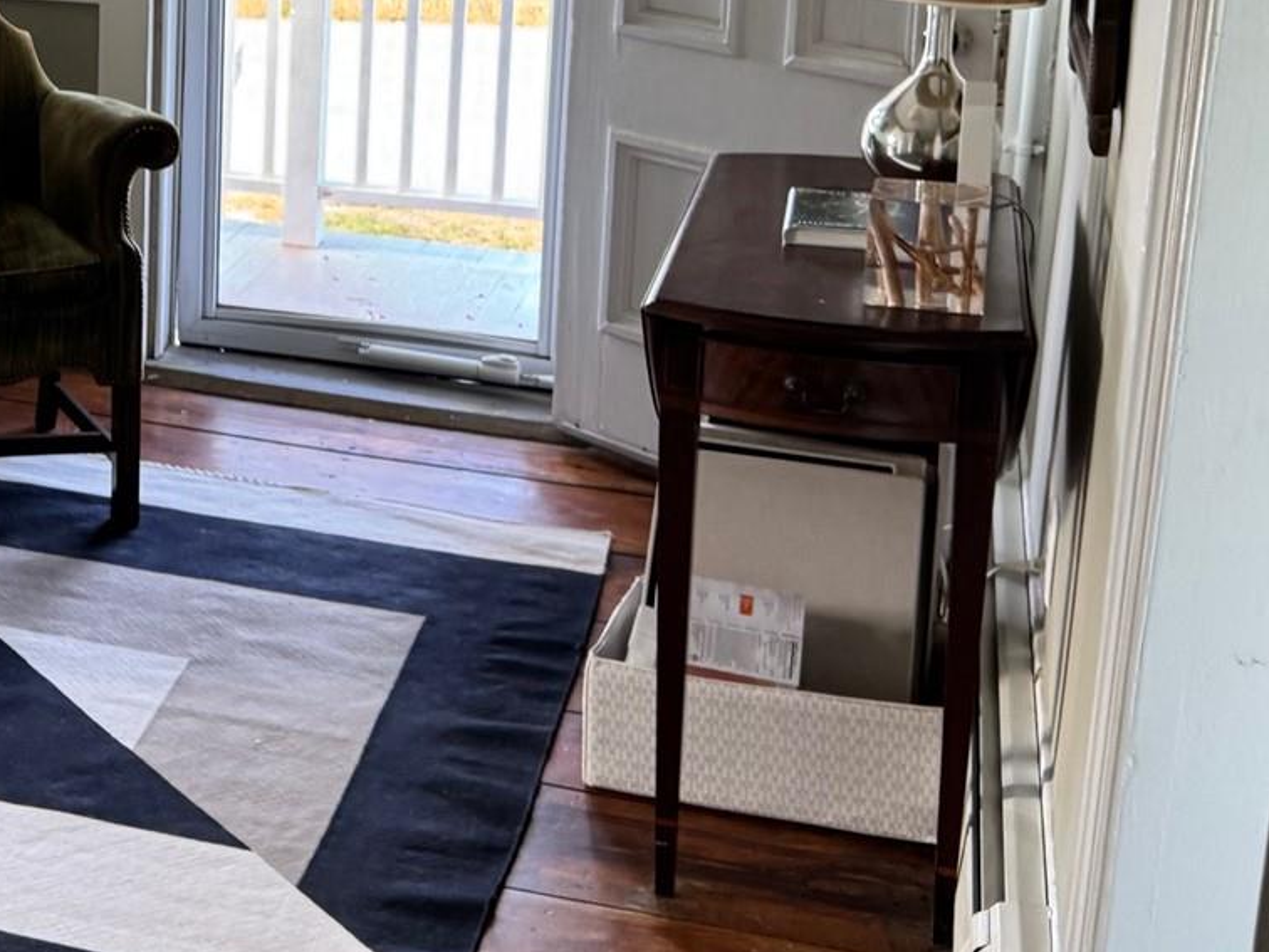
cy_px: 79
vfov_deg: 22.0
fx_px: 2383
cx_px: -20
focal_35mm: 65
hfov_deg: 27.9
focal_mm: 6.76
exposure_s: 1/60
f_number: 1.78
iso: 250
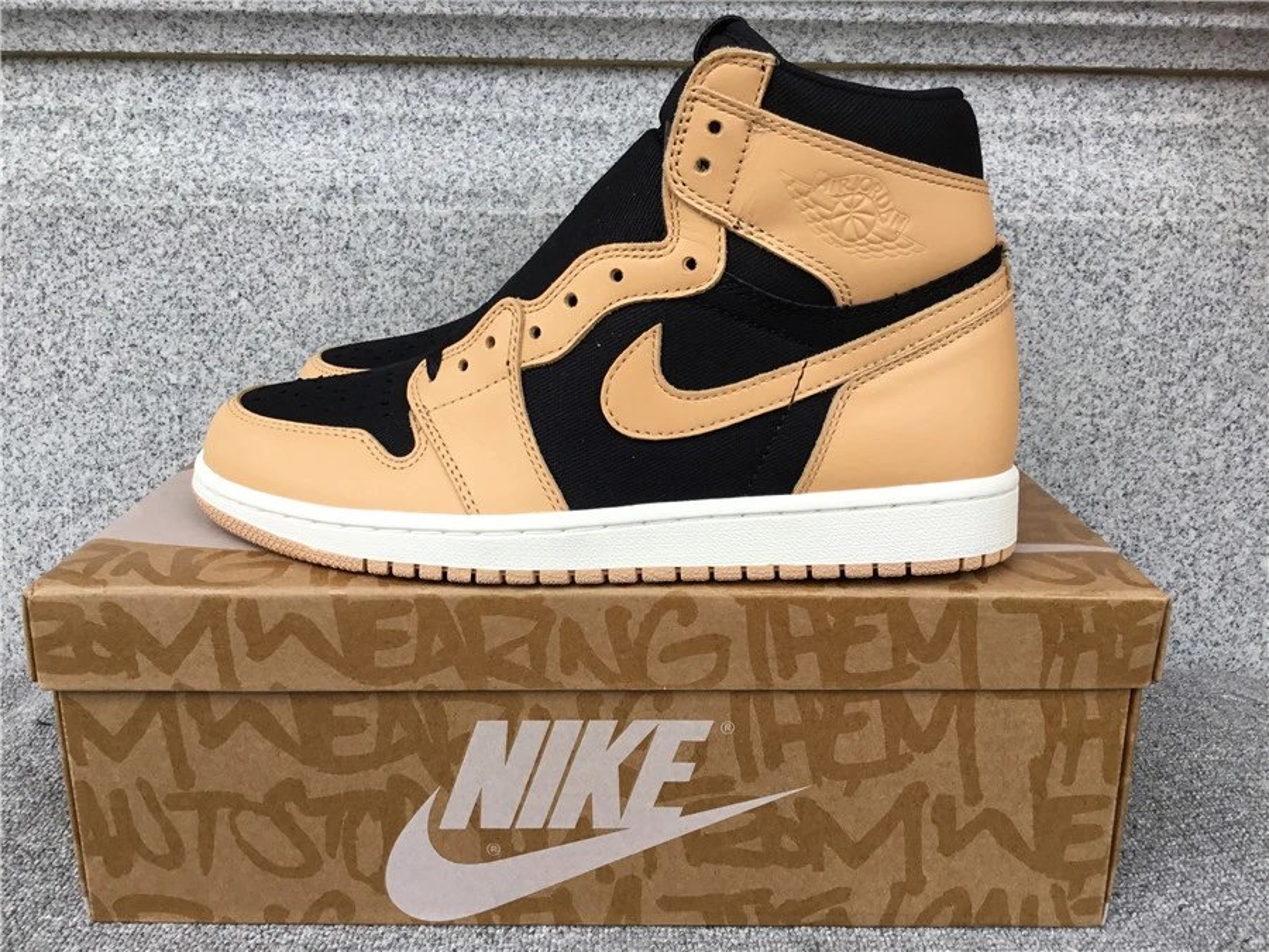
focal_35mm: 31
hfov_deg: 58.4
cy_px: 476
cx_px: 634
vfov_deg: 45.4
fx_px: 1136
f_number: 2.4
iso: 40
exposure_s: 1/100
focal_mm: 3.3
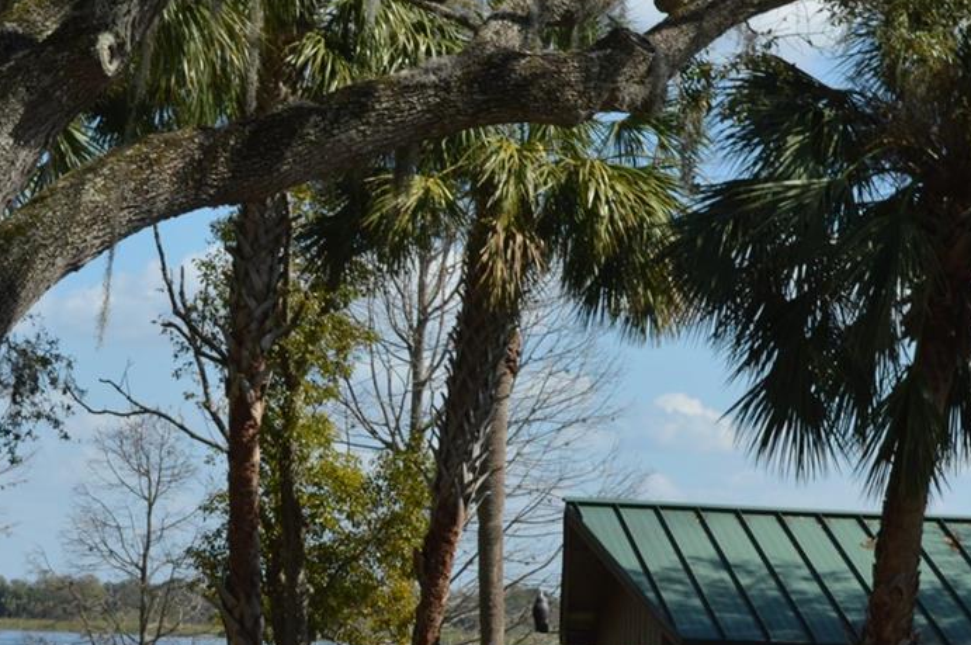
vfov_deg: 9.8
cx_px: 305
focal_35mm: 139
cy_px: 623
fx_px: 3745
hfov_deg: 14.7
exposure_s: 1/250
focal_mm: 40
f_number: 8
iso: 100
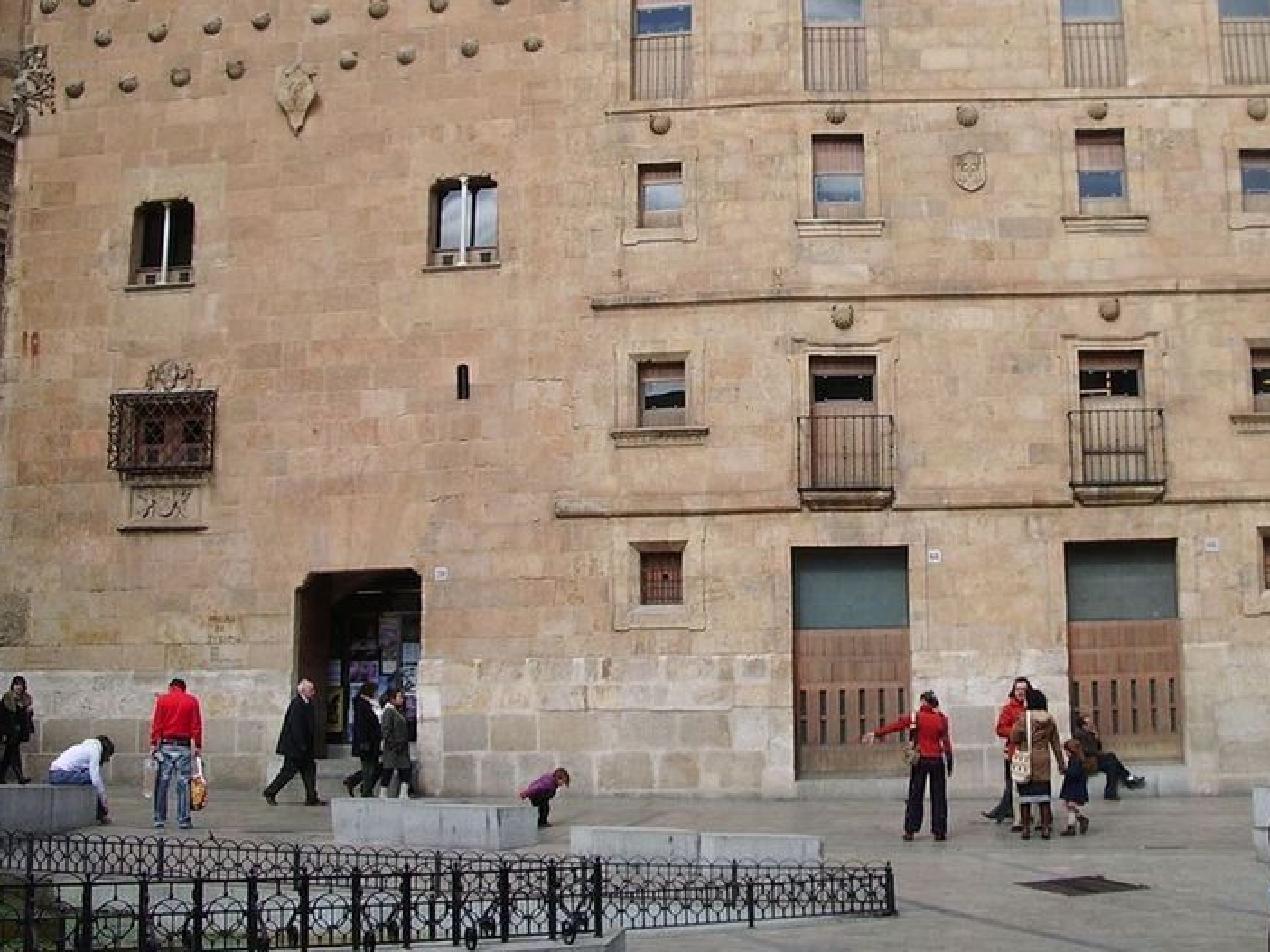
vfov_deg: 28.4
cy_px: 316
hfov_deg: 37.3
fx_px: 1871
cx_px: 786
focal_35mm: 51
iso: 50
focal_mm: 5.8
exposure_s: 1/320
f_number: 4.3
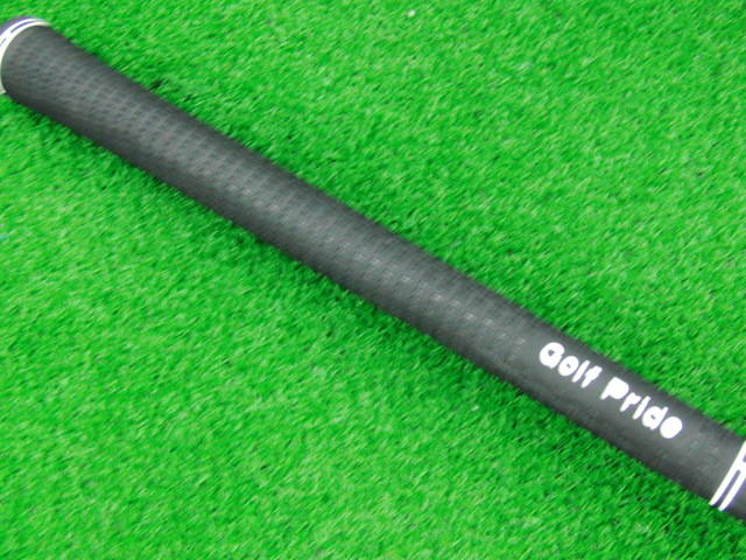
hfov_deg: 43.9
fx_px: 927
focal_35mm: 43
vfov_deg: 33.6
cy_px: 280
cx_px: 373
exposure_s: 1/15
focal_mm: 7.54
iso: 400
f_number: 3.7
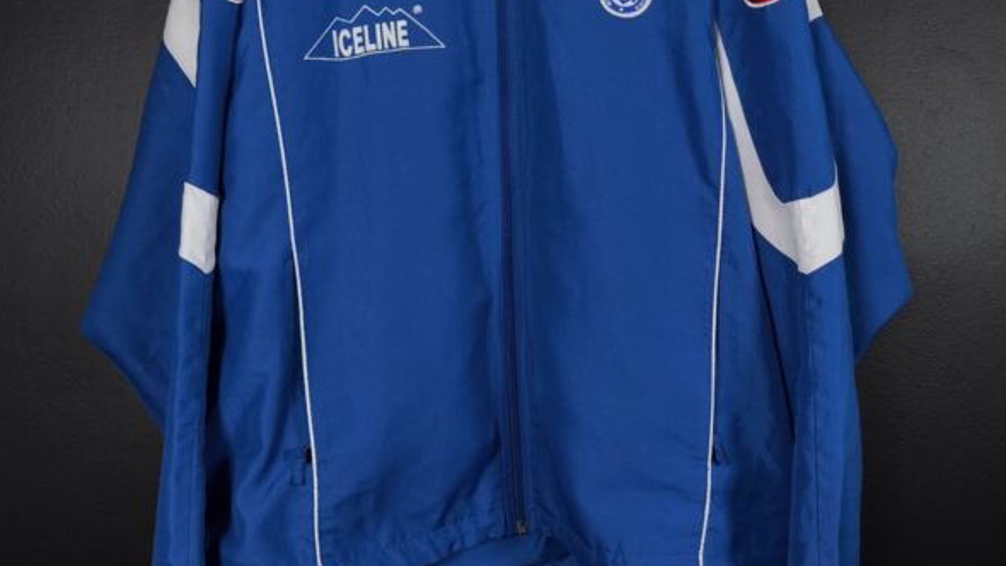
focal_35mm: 34
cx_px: 506
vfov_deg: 34.6
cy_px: 252
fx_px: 907
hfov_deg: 58.0
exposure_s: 1/125
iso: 640
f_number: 1.6
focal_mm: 6.57
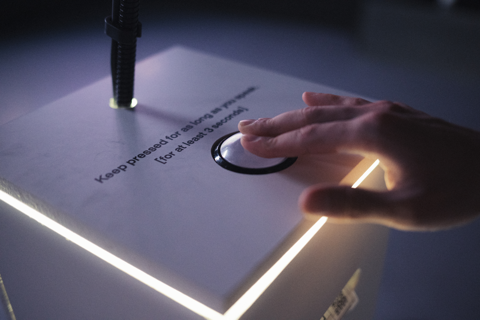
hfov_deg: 48.5
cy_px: 160
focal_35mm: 40
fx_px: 533
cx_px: 240
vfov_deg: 33.4
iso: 4000
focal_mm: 40
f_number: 2
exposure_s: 1/80
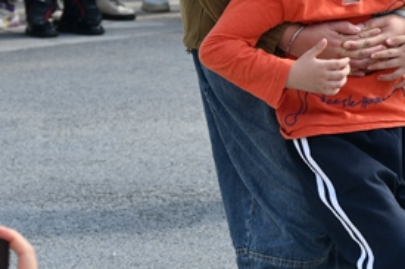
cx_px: 362
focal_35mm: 413
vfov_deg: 3.3
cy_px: -108
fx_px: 4643
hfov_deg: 5.0
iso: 200
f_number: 9
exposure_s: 1/320
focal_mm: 95
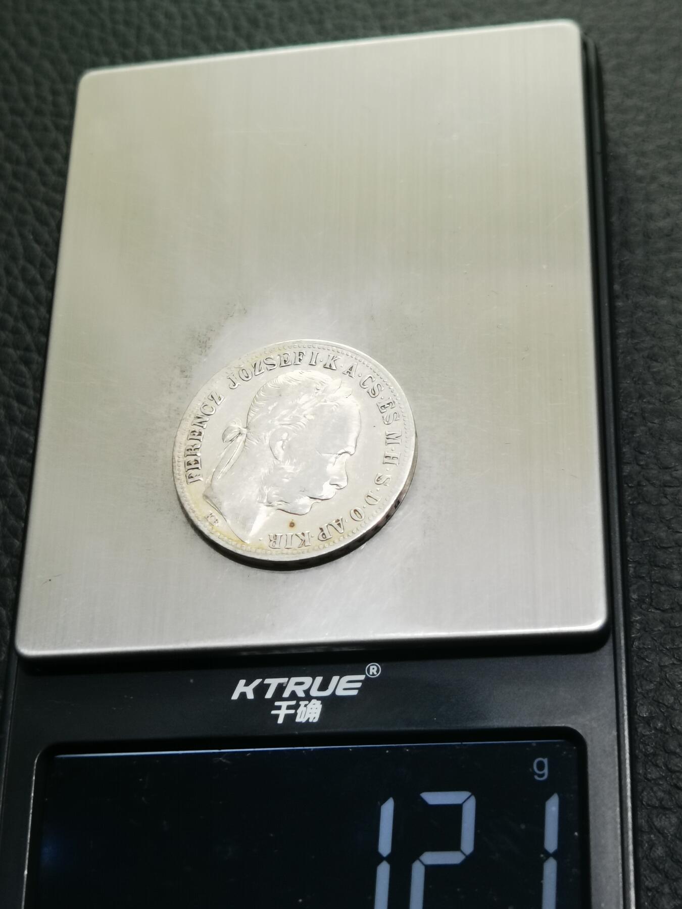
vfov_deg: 33.2
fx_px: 1524
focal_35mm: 58
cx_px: 341
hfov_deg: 25.2
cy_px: 454
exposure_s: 1/100
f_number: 1.9
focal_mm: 6.67
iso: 100
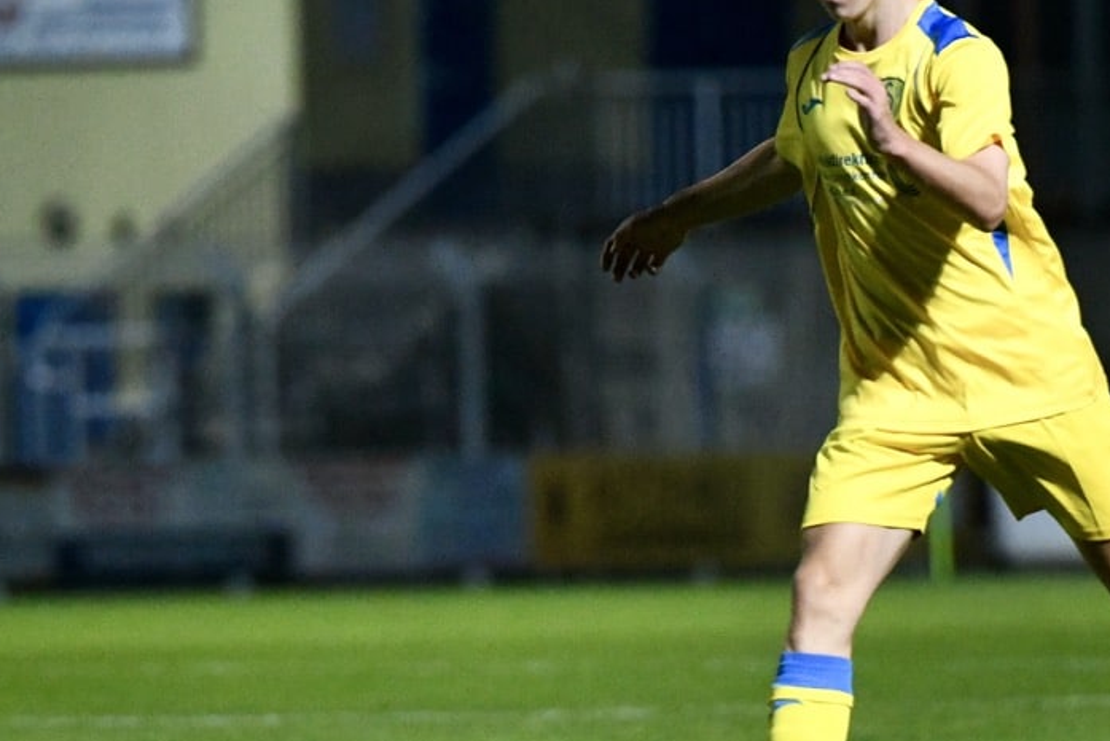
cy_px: 412
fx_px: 11317
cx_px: 866
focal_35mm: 367
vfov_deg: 3.7
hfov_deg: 5.6
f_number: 2.8
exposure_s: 1/1600
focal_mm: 200
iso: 8000
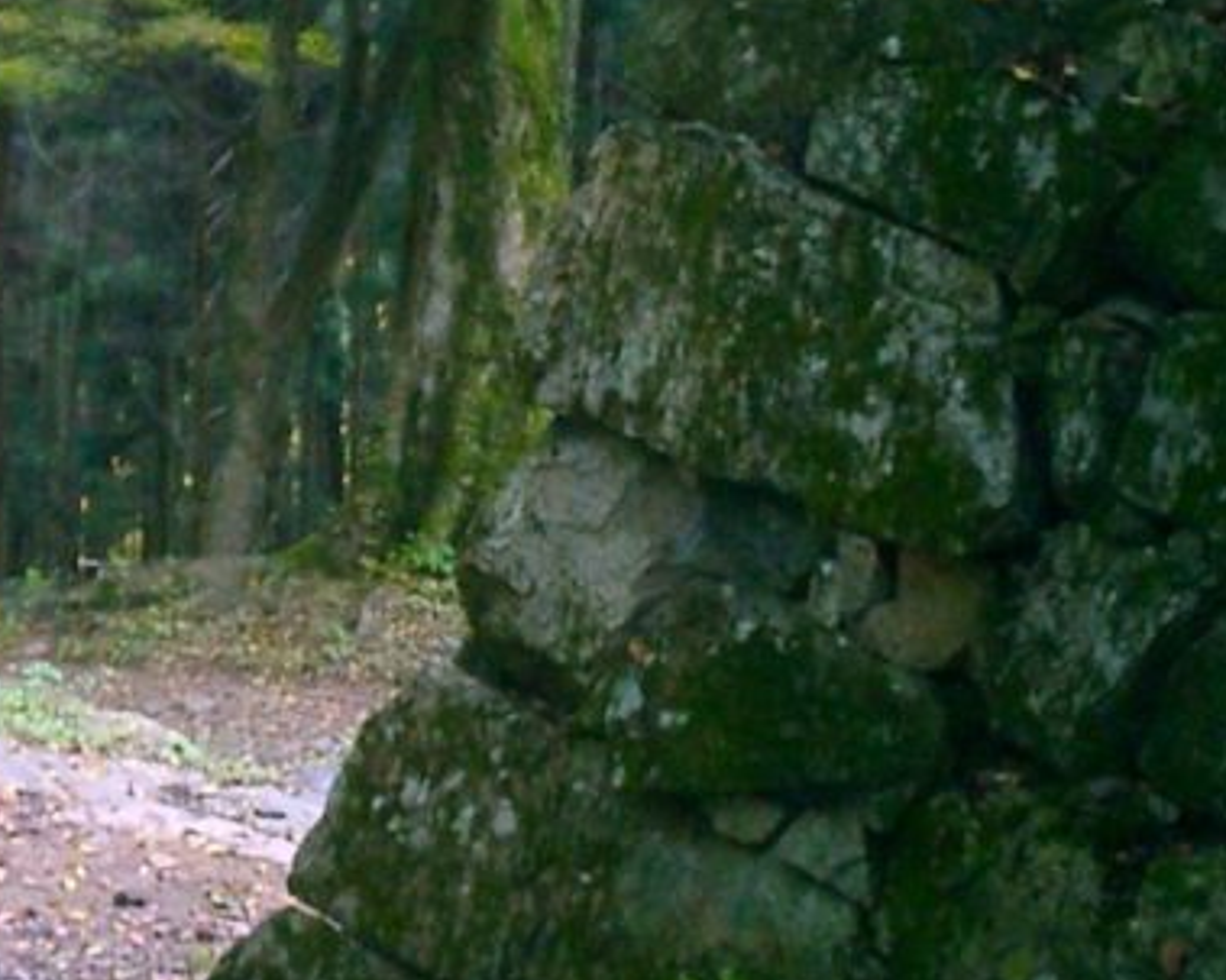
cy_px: 171
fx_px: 3446
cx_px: -411
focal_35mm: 95
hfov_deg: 18.6
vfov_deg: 16.1
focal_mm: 7.5
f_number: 3.2
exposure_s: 1/30
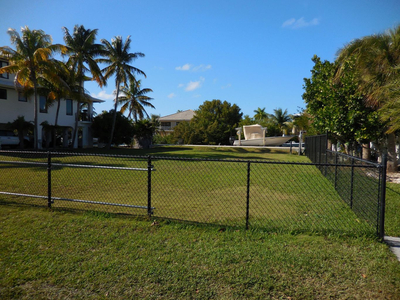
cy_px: 150
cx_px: 200
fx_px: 289
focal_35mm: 25
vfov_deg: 54.9
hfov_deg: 69.4
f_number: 3.3
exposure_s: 1/2000
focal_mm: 4.5
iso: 125
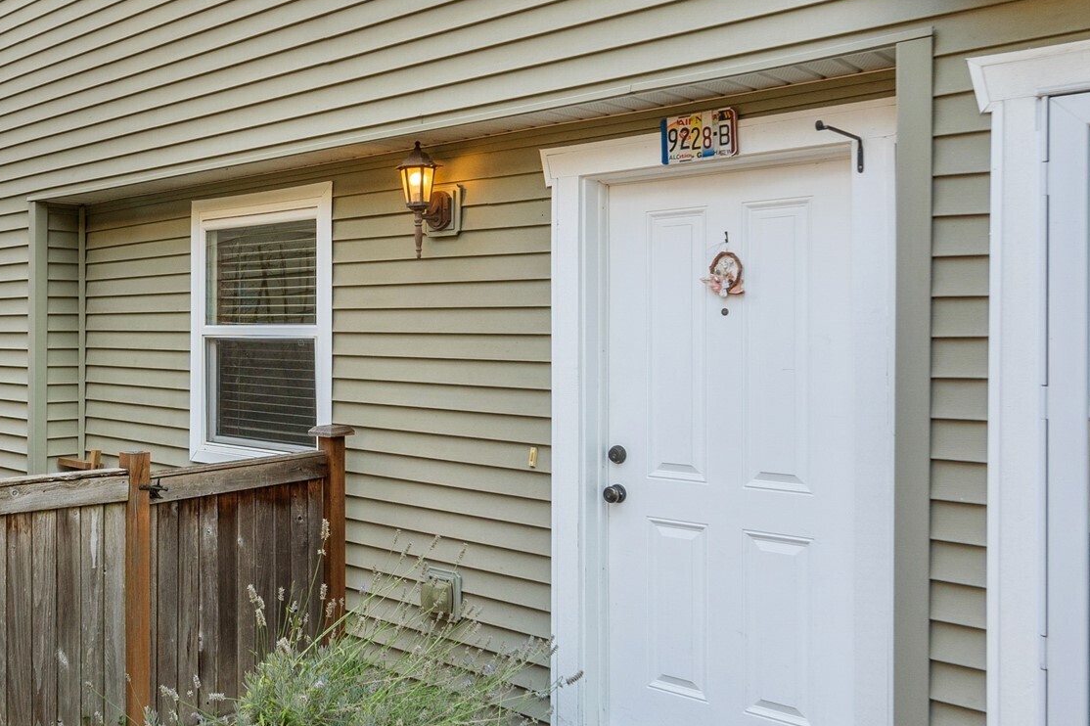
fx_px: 969
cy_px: 325
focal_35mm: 32
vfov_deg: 41.0
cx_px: 282
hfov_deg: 56.1
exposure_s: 1/40
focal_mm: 14
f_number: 8
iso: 200
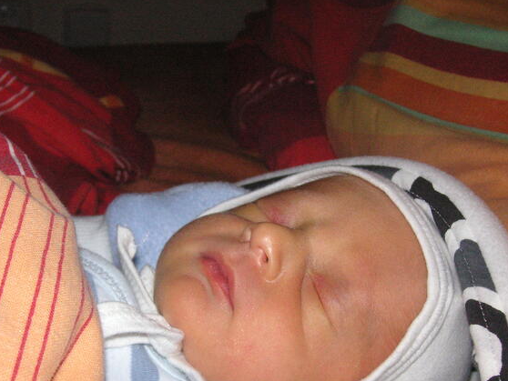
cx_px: 208
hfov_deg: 36.0
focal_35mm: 53
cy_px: 247
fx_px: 778
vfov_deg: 27.4
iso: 160
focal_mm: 6.1
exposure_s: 1/45
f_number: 6.7
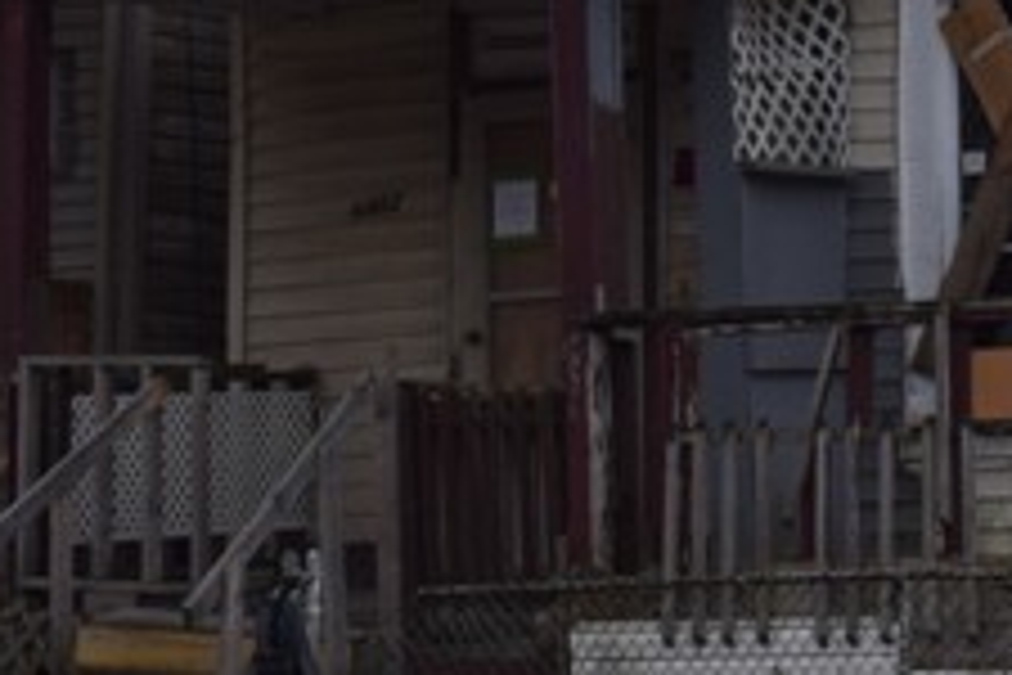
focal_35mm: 151
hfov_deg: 13.0
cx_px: 1451
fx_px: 4250
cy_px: -104
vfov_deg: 9.0
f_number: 9
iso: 100
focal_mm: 23
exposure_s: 1/200
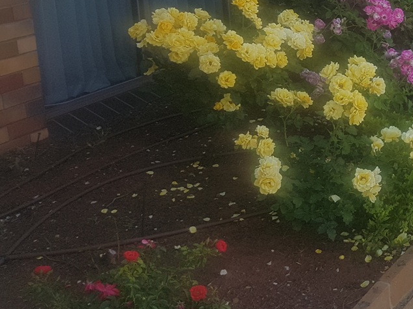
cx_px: 460
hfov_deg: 29.7
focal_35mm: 58
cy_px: 36
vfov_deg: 24.5
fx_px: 692
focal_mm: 4.2
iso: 40
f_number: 1.7
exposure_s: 1/724
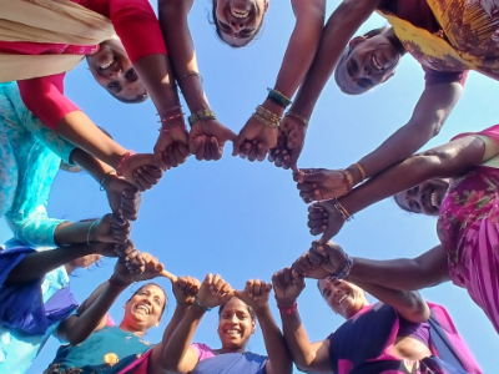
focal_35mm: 17
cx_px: 250
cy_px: 187
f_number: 2.2
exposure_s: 1/309
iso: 50
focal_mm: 1.4
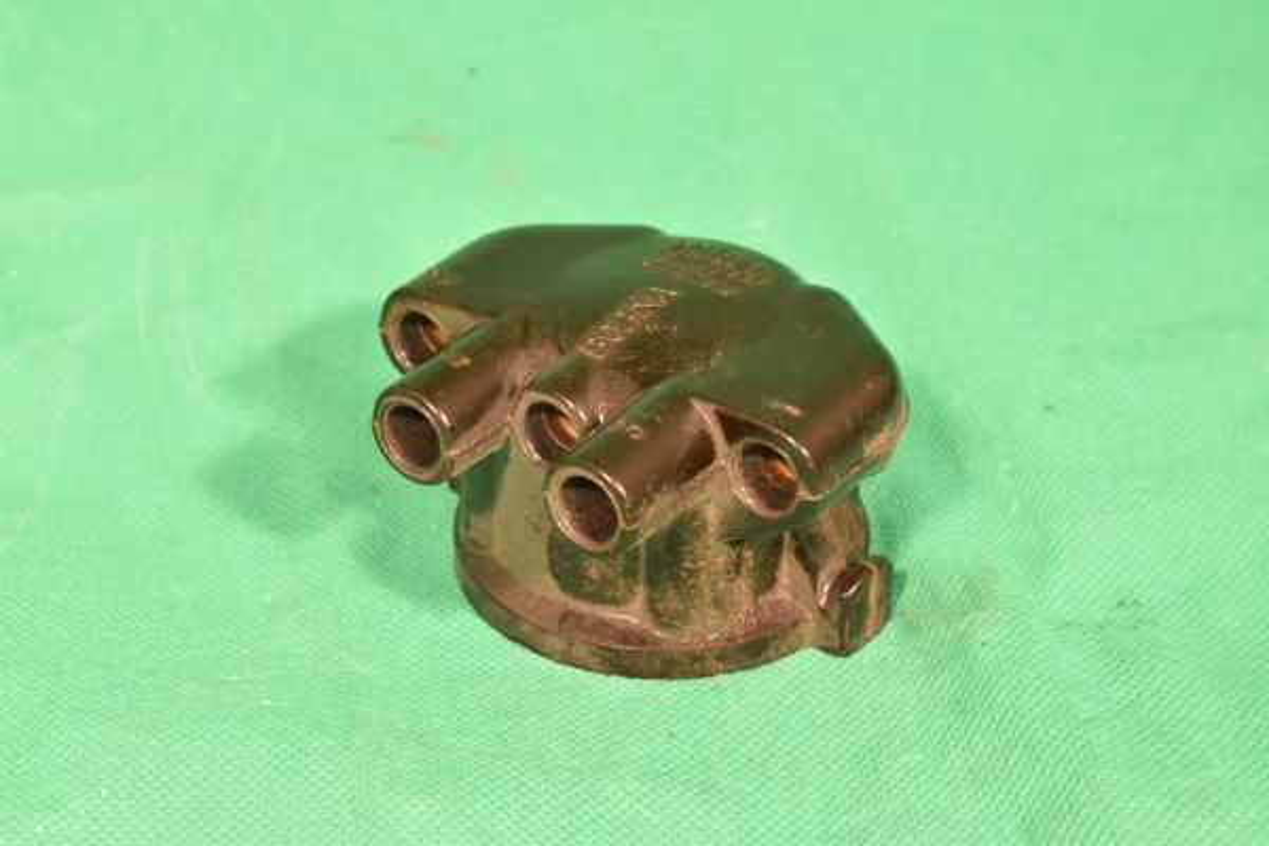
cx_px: 634
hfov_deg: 27.0
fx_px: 2644
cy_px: 423
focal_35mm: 75
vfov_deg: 18.2
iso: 2800
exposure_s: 1/80
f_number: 14
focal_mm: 50
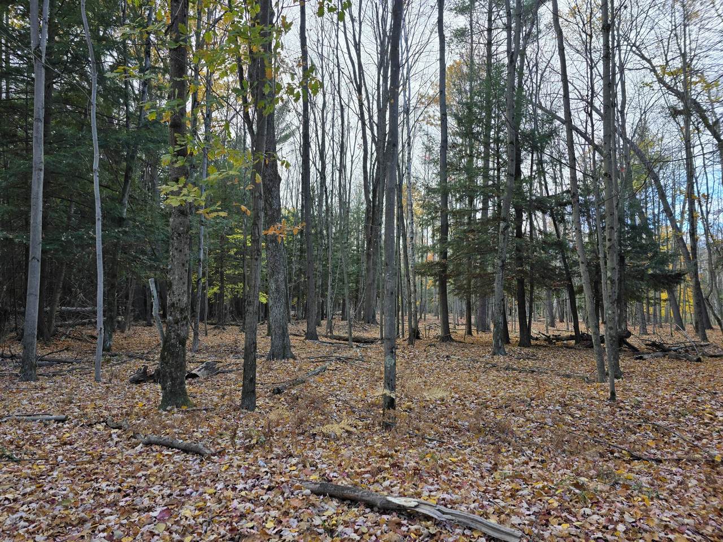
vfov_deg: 58.9
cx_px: 362
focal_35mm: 23
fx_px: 480
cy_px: 271
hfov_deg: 73.9
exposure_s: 1/180
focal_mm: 6.3
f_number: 1.7
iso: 20
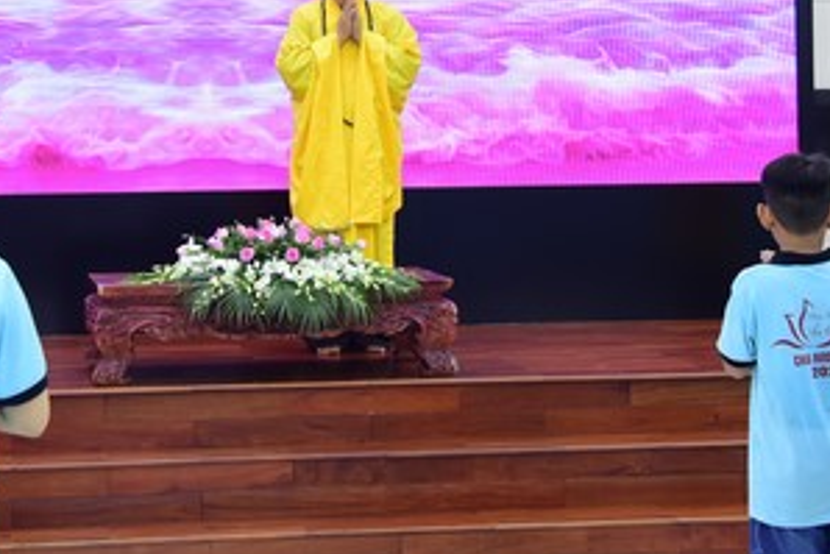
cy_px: 39
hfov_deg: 21.2
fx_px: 2214
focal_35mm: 96
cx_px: 334
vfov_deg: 14.1
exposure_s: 1/40
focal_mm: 44
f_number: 5
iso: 1600
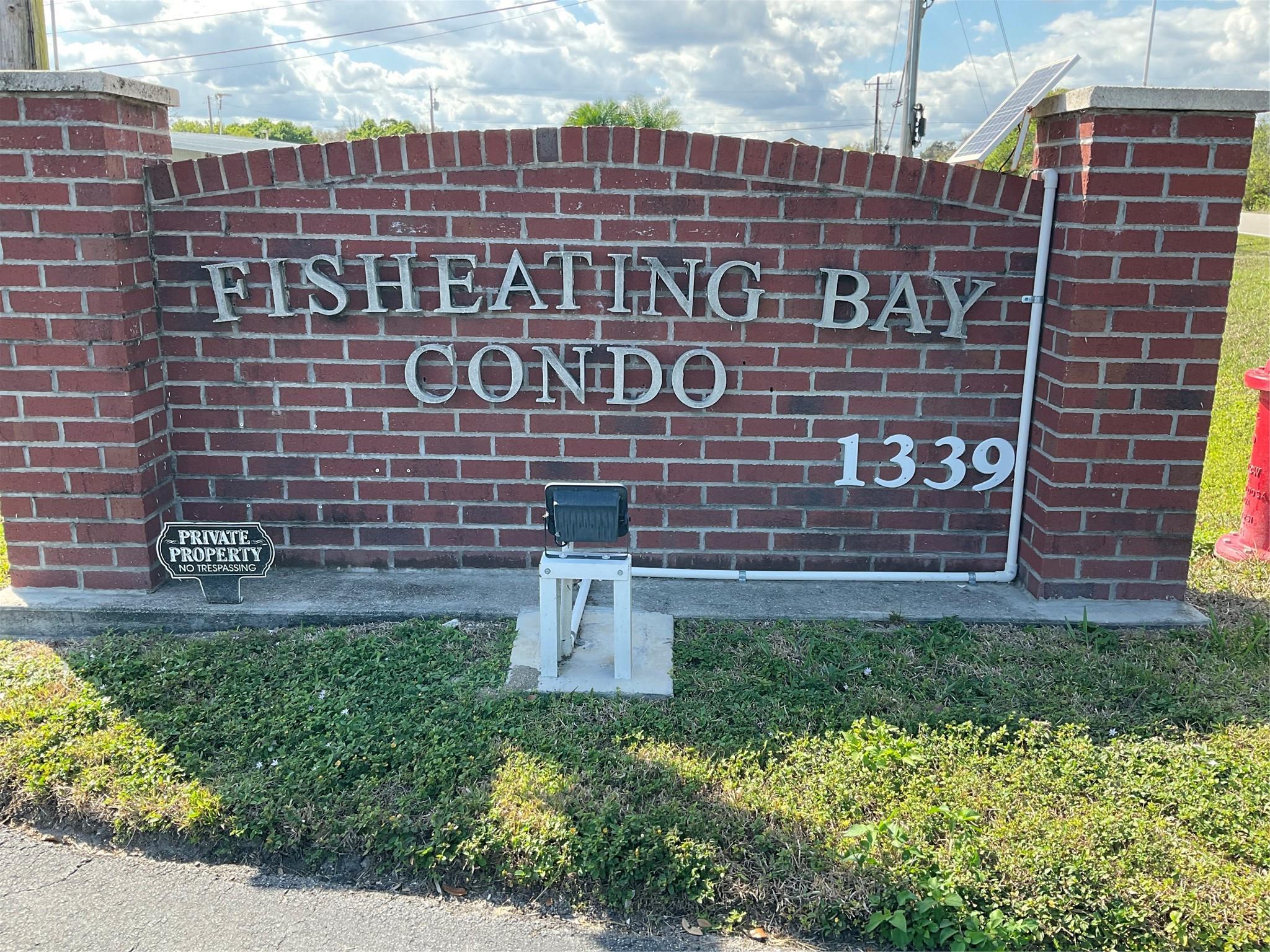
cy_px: 476
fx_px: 1064
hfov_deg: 61.7
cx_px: 635
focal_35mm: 29
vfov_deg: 48.2
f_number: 1.8
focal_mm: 3
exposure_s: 1/509
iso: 16
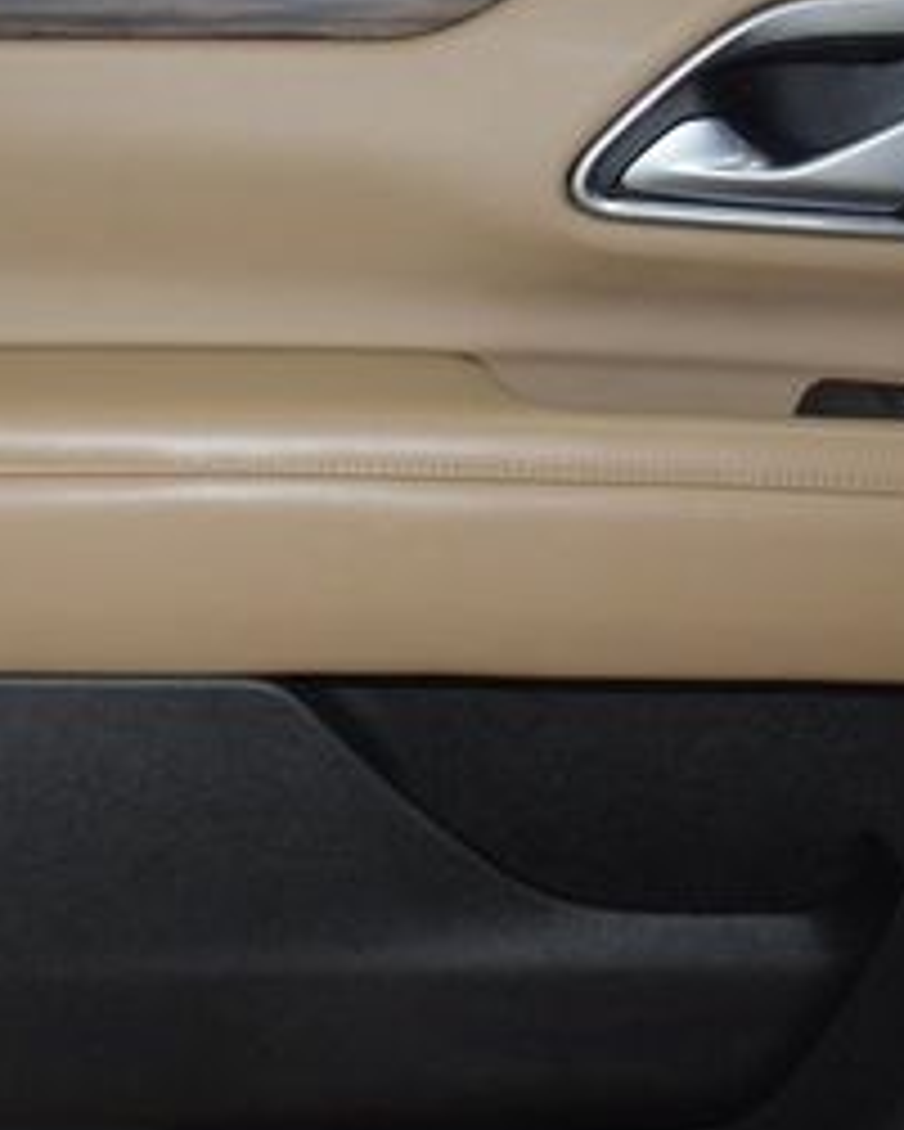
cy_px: 763
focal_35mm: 79
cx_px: 463
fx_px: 2640
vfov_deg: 24.0
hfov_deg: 19.4
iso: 1000
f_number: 3.5
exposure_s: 1/60
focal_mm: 22
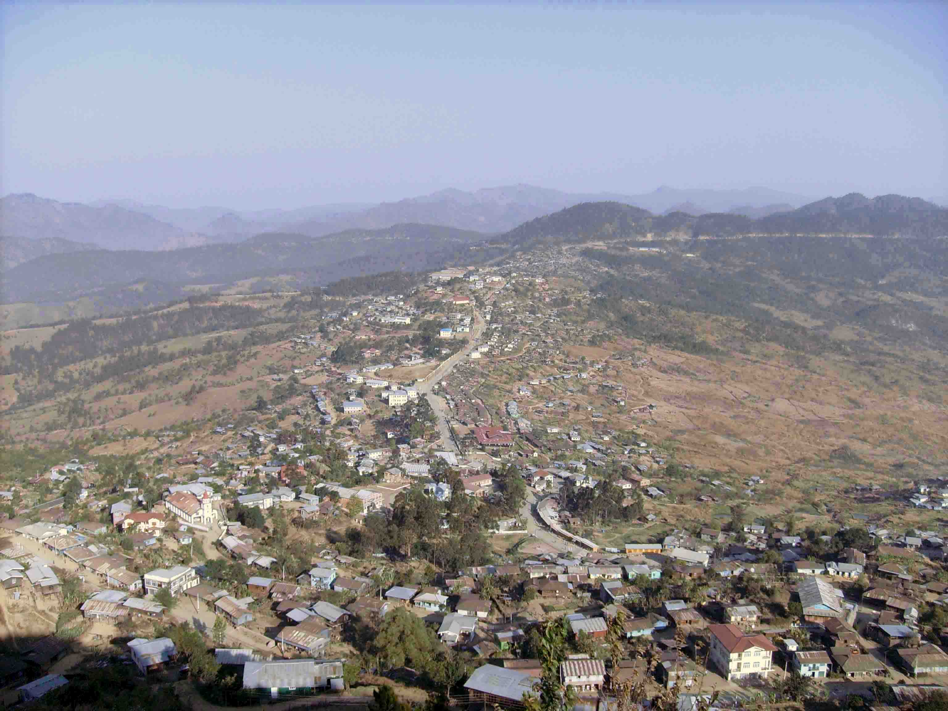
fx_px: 959
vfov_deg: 40.7
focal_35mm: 35
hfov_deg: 52.6
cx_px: 474
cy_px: 356
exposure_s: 1/250
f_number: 7.1
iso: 80
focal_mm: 5.8
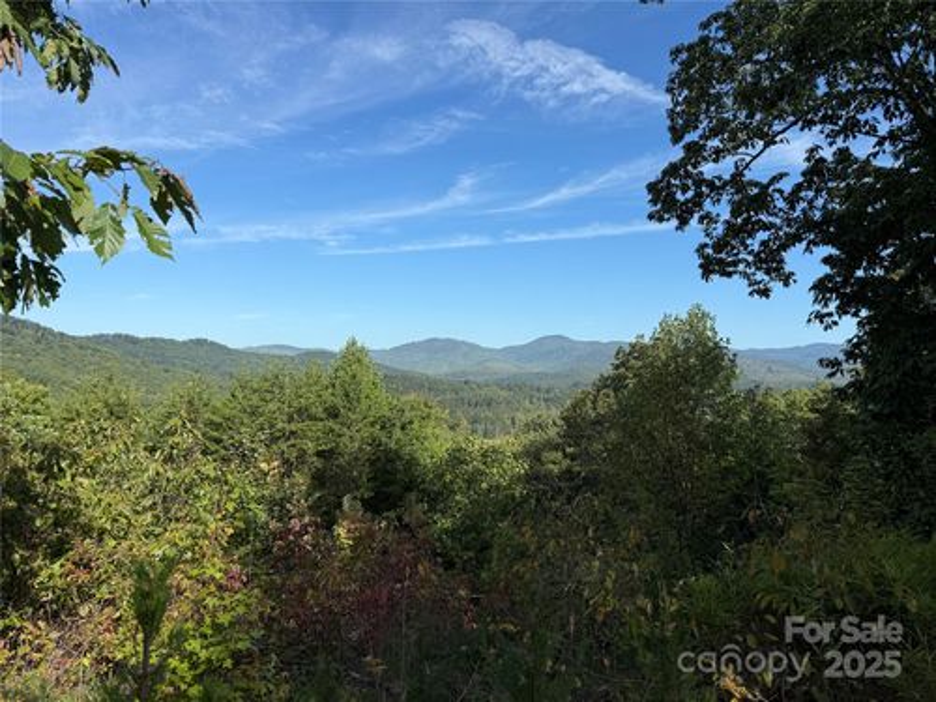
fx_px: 649
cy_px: 351
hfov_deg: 71.6
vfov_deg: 56.8
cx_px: 468
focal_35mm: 24
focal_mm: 6.76
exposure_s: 1/3953
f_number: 1.78
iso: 80
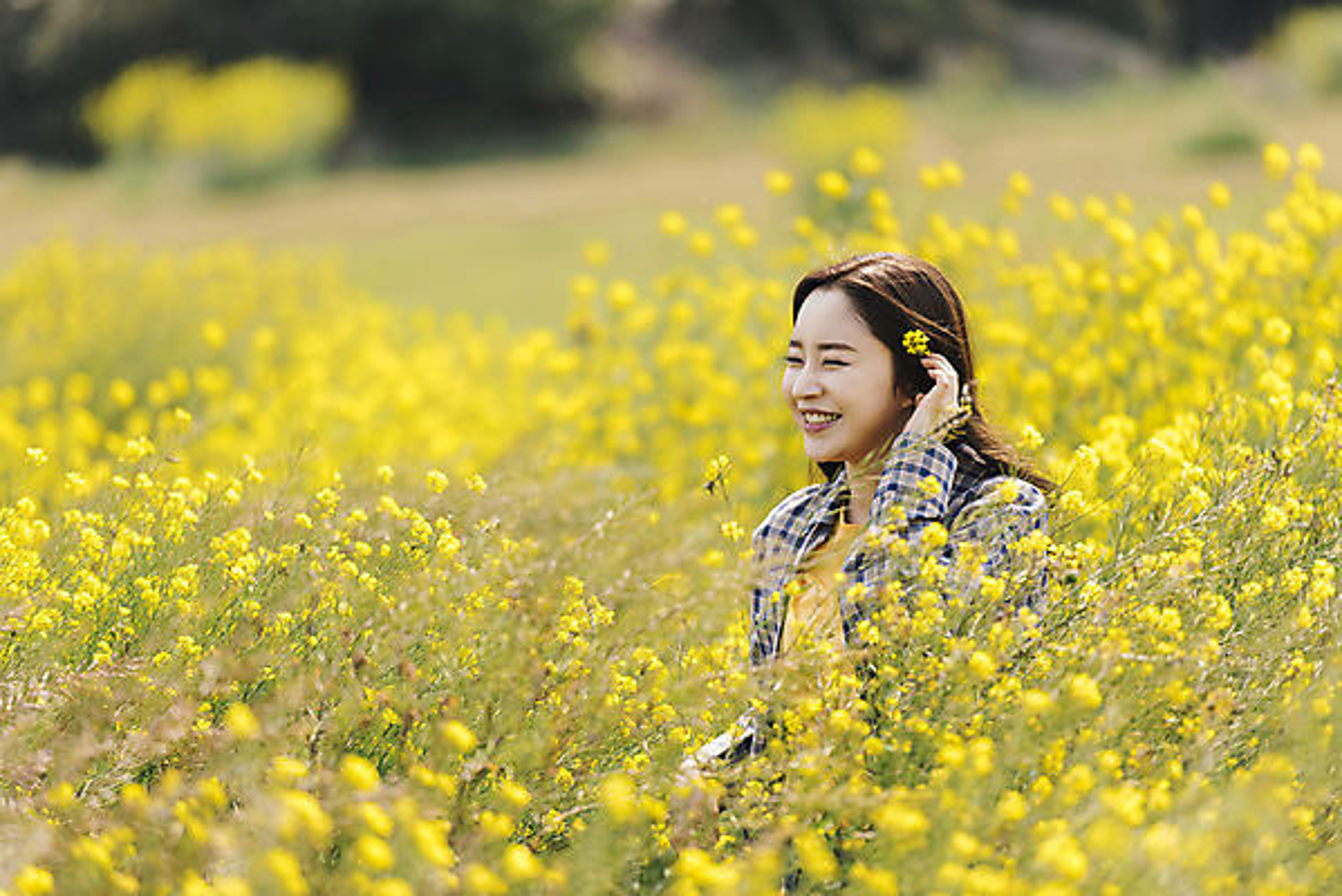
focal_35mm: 200
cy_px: 448
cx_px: 671
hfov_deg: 10.3
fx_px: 7459
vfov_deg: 6.9
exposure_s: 1/1250
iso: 100
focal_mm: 200
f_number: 2.8
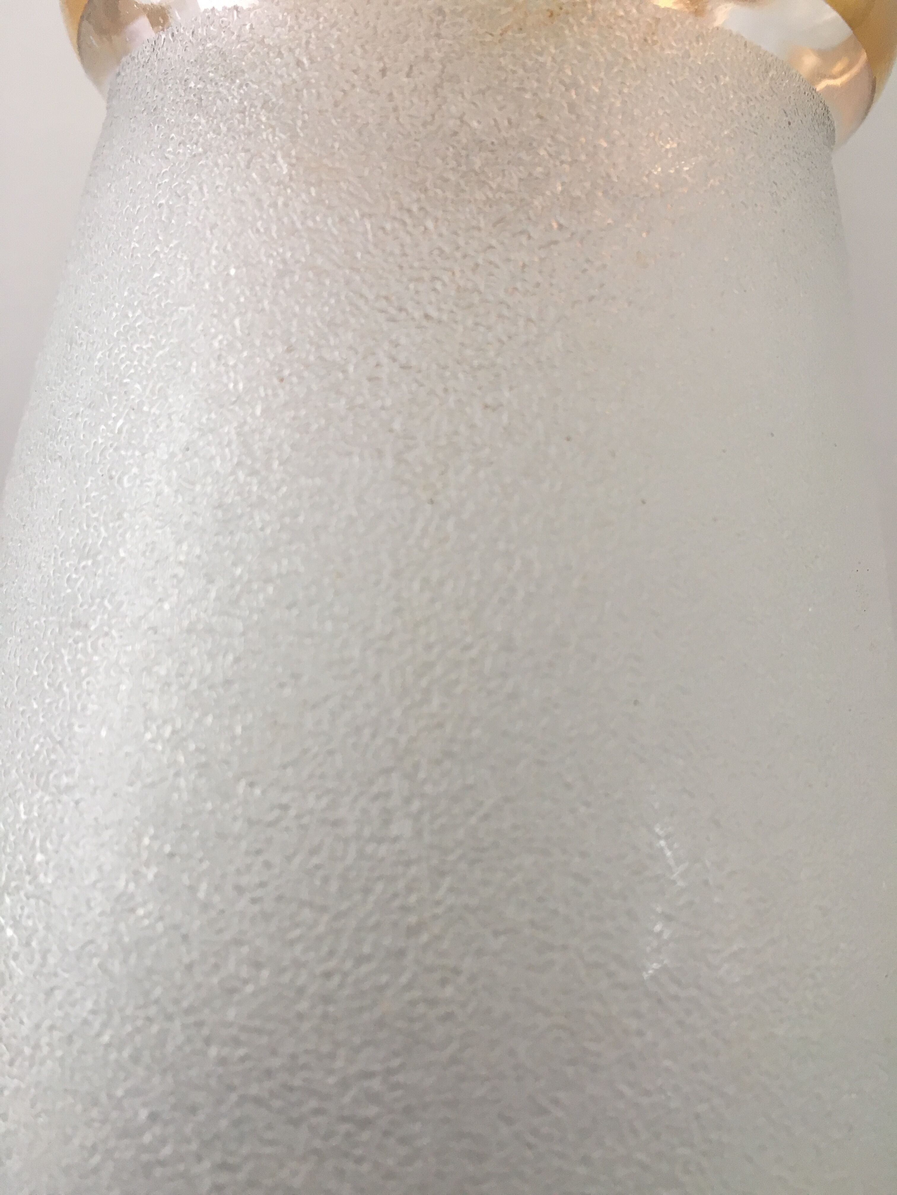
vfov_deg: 61.7
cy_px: 598
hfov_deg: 48.2
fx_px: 1002
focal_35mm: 29
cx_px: 448
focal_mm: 4.15
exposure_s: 1/33
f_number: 2.2
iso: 40
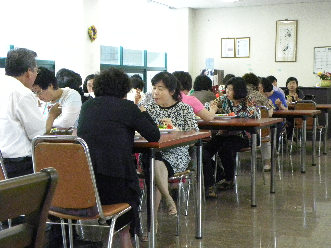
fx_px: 631
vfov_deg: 22.3
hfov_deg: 29.4
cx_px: 166
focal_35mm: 66
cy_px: 124
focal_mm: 11.8
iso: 800
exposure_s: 1/89.5
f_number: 3.5
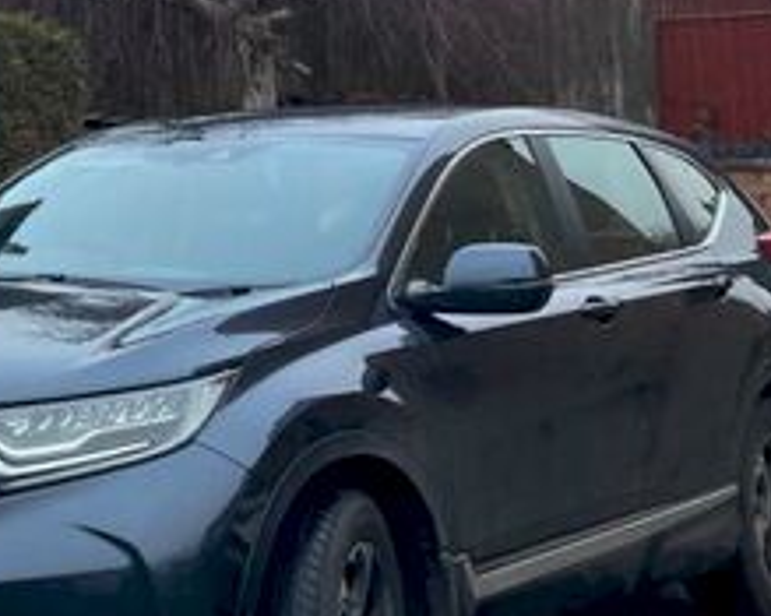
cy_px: -83
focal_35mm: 81
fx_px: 1847
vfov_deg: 18.2
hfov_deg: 21.4
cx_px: -229
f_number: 1.6
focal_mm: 4.2
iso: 32
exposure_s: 1/694
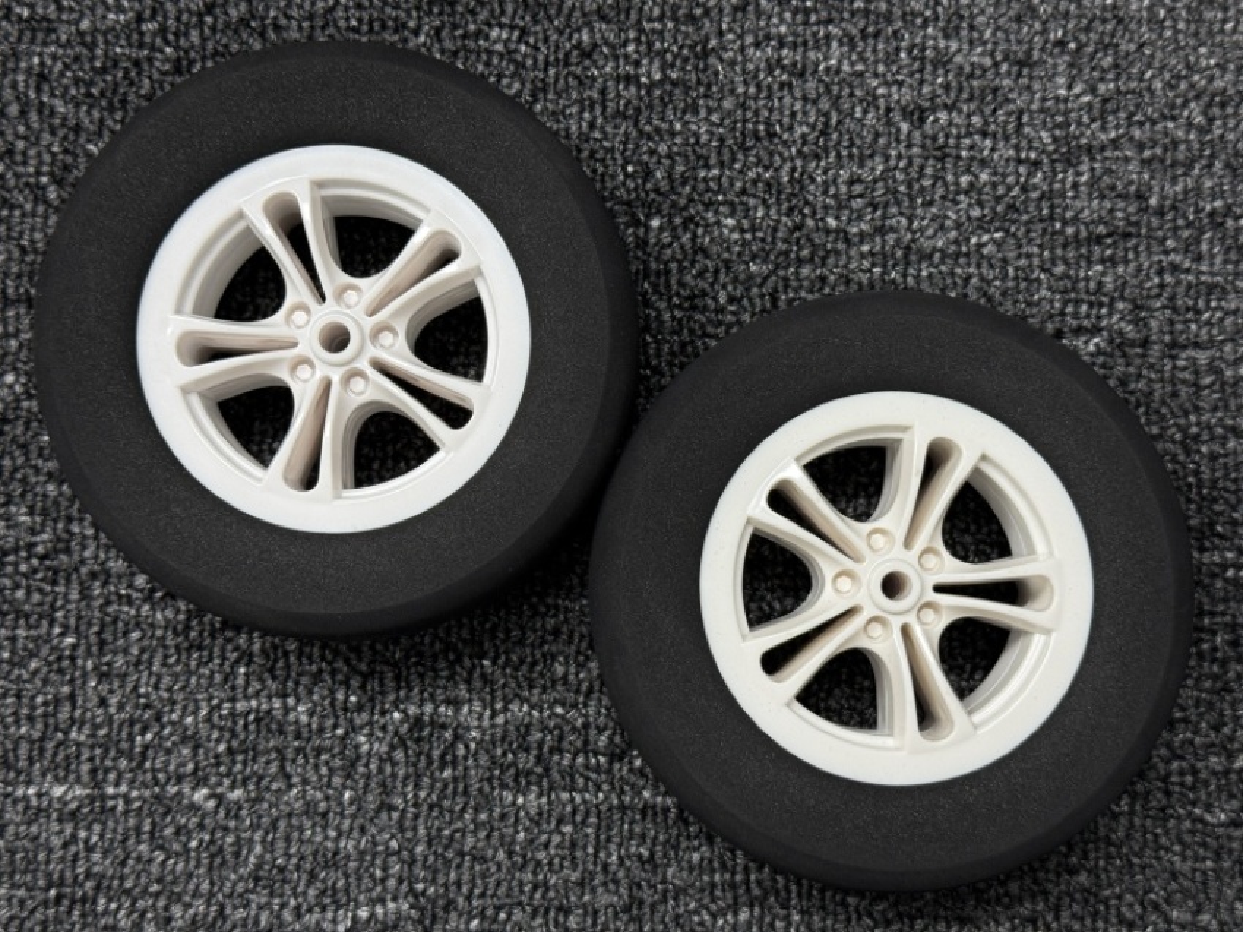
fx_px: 1723
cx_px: 622
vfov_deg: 30.3
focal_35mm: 48
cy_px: 466
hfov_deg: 39.7
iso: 100
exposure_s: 1/100
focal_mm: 6.76
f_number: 1.78
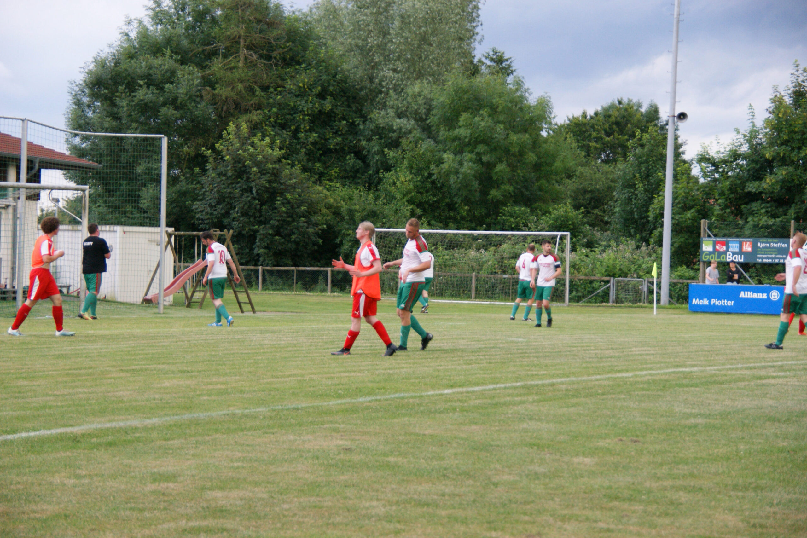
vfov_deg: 15.2
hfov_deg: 22.6
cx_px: 404
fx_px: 2017
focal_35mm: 90
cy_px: 269
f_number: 5.6
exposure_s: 1/100
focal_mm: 60
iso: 400
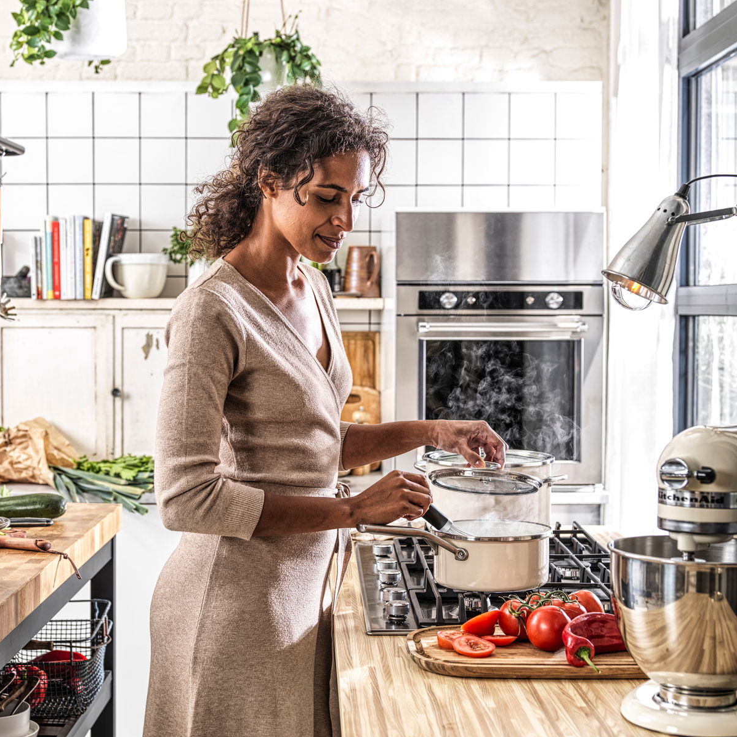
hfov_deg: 26.4
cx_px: 294
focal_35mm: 65
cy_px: 369
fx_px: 1566
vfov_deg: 26.5
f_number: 8
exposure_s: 1/125
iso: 100
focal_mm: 85
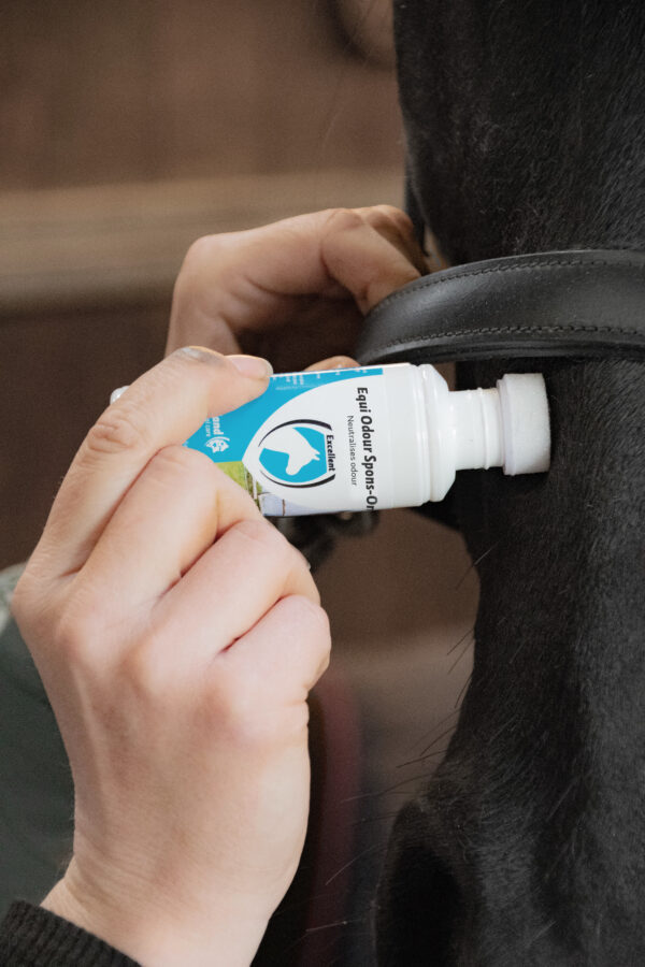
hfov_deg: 9.9
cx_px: 322
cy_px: 484
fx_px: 3708
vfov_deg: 14.9
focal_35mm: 138
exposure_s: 1/160
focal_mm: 92
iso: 5000
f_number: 5.6
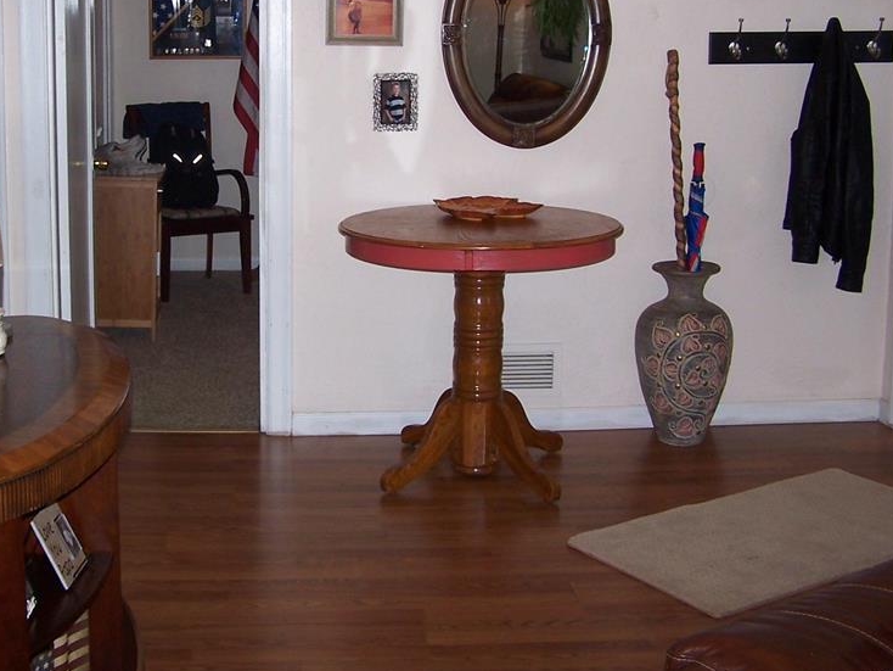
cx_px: 277
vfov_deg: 27.4
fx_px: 1368
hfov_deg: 35.7
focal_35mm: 53
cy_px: 220
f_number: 2.8
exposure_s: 1/60
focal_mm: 6.3
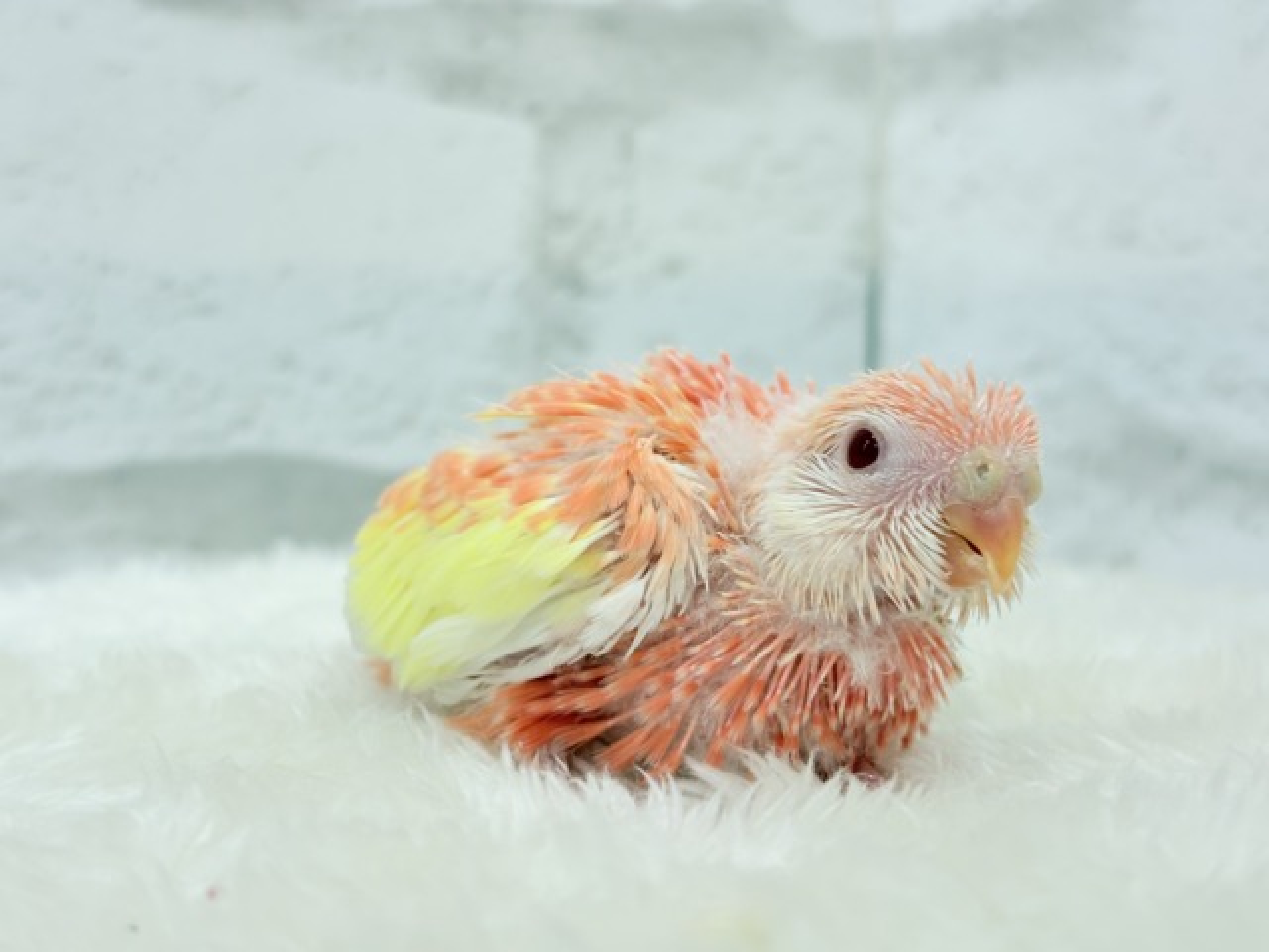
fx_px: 1906
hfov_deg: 36.8
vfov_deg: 28.0
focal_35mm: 52
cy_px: 476
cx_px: 634
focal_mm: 5.96
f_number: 1.6
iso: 50
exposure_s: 1/100
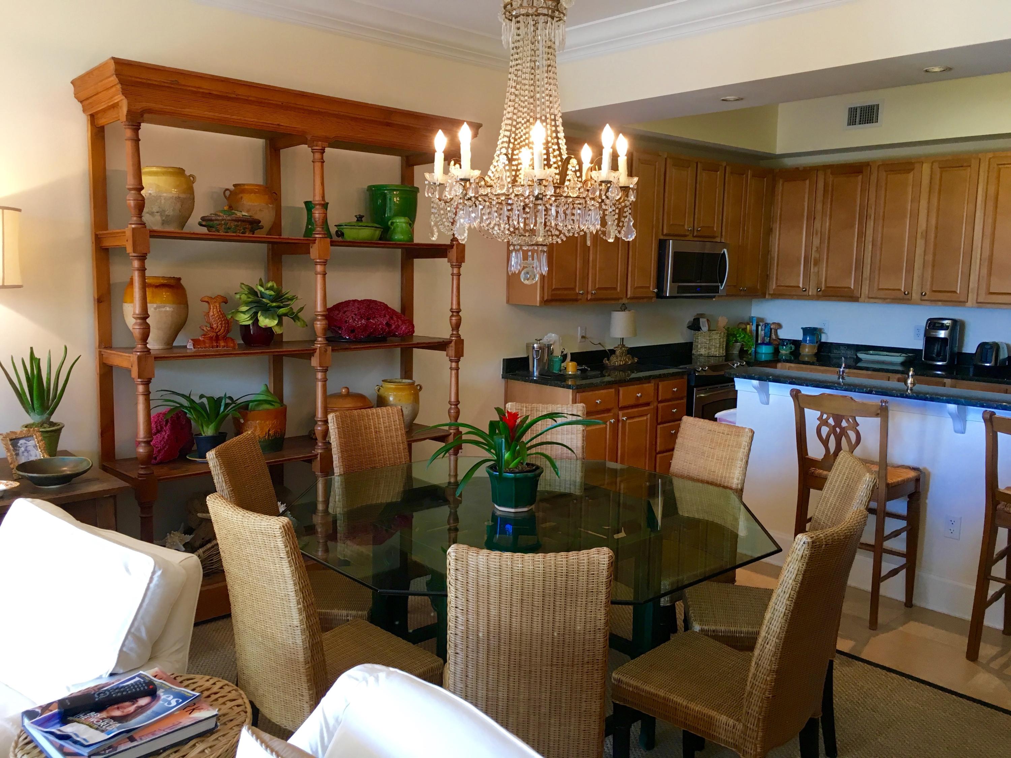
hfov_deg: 61.7
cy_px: 379
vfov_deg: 48.2
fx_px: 847
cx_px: 506
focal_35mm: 29
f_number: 2.2
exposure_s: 1/30
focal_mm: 4.15
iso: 64
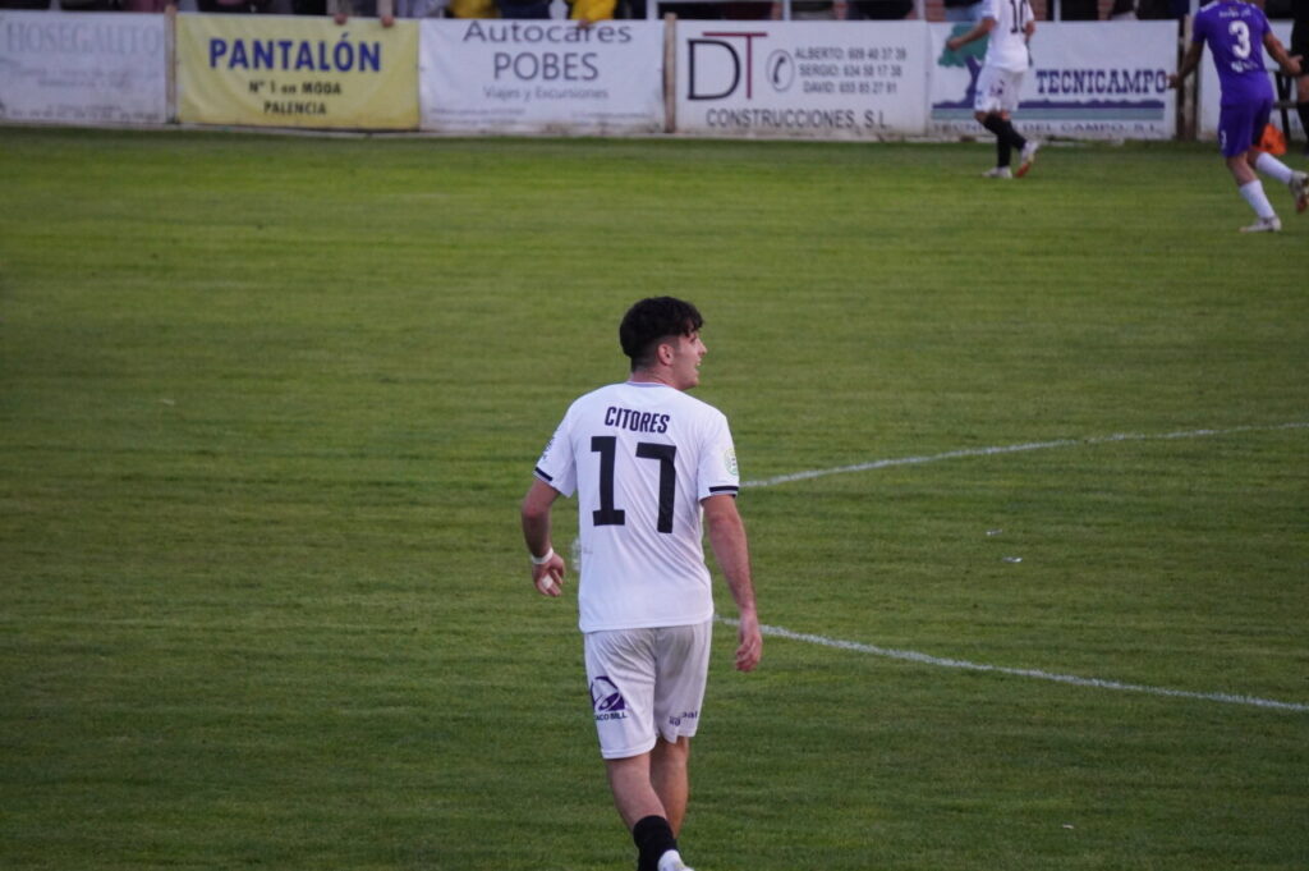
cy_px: 436
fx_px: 10899
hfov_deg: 6.9
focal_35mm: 300
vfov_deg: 4.6
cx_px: 654
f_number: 6.3
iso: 2500
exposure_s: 1/320
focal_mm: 200
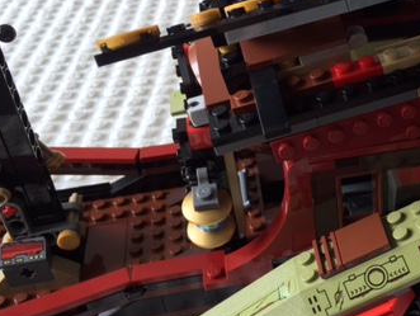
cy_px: 157
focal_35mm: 56
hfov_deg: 32.3
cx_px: 393
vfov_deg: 26.2
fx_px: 680
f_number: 2.2
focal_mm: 4.15
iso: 32
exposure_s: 1/40
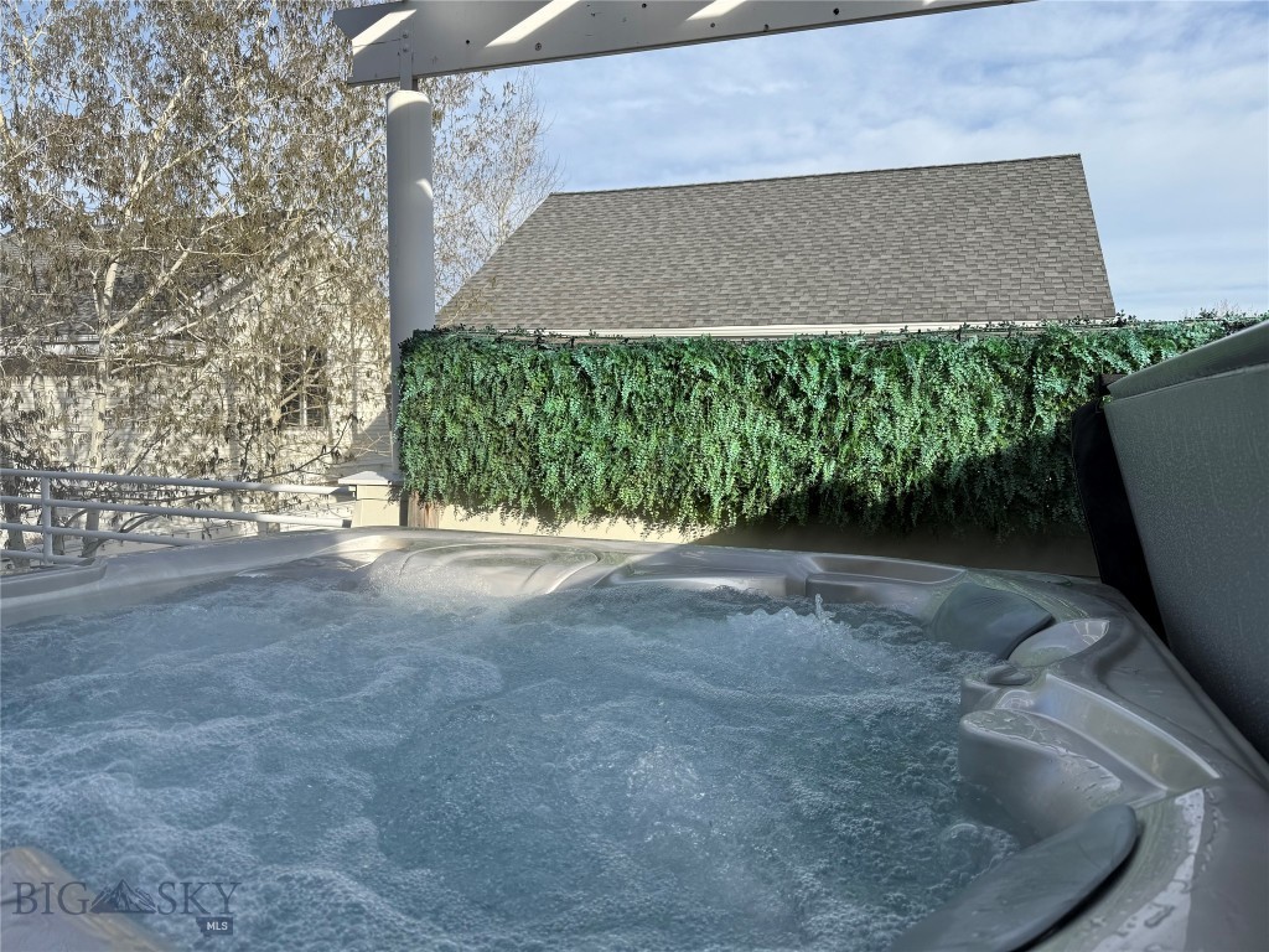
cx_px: 634
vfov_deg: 56.8
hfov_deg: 71.6
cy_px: 476
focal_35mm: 24
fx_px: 880
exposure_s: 1/3279
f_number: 1.78
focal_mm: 6.76
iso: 80
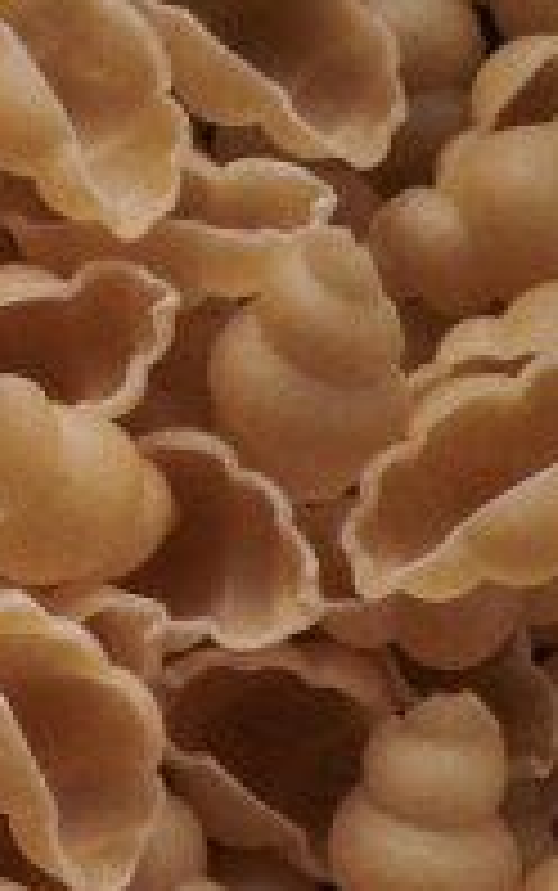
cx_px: -1197
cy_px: 1094
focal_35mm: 206
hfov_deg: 5.9
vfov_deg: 10.0
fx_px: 5005
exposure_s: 1/100
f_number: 8
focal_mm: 50
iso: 160
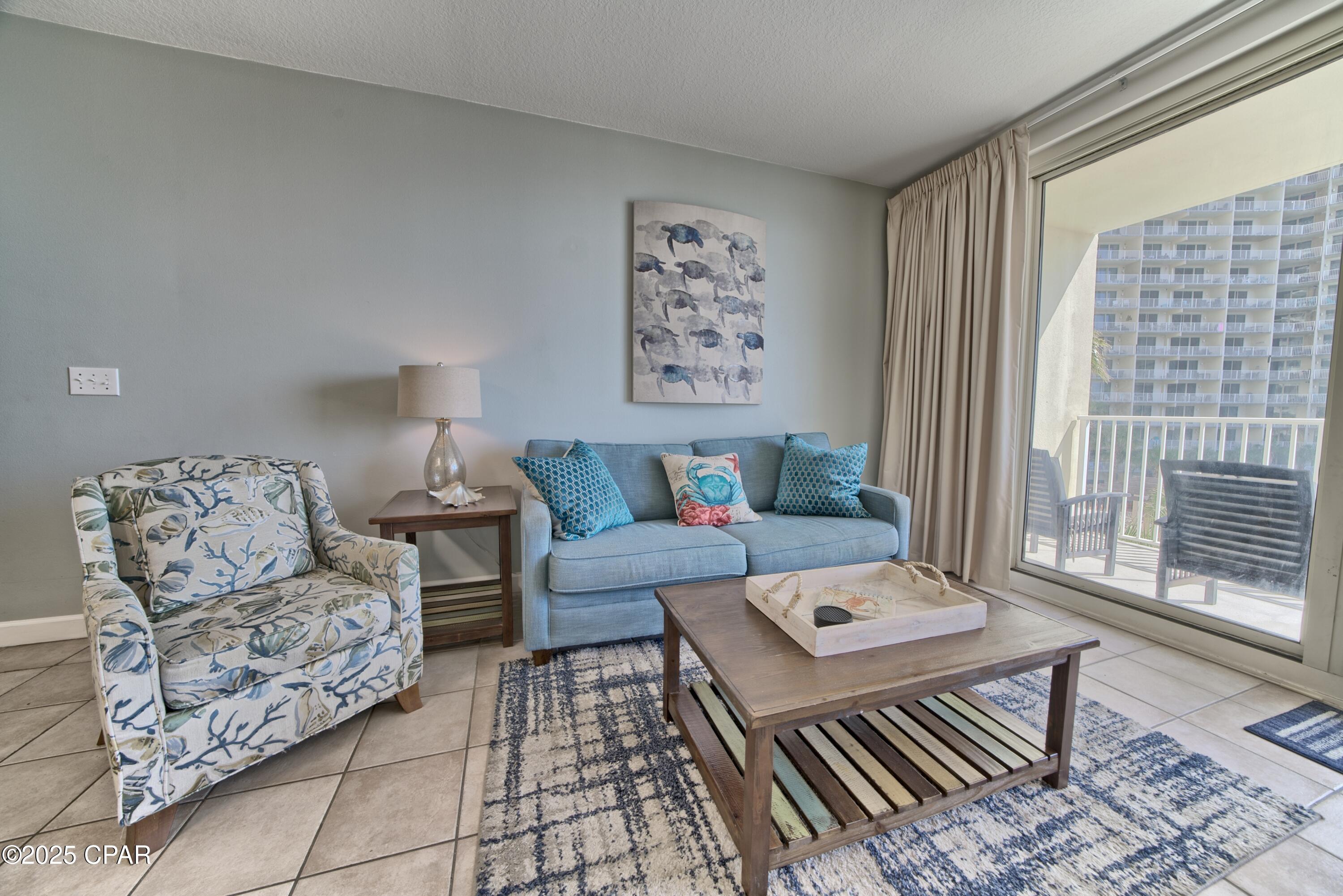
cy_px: 448
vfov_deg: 90.0
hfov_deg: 112.6
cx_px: 672
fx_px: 448
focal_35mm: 12
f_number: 9.5
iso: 500
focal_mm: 12
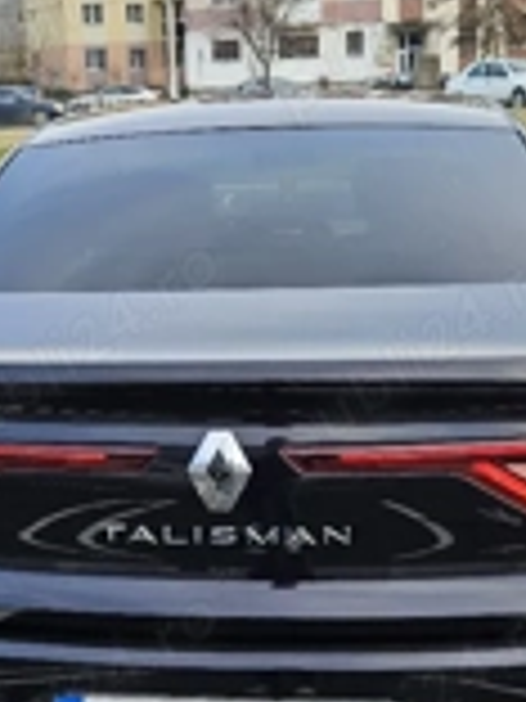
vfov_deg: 32.6
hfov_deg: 24.7
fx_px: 1195
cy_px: 410
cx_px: 162
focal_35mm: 59
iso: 25
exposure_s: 1/233
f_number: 1.8
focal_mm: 5.4
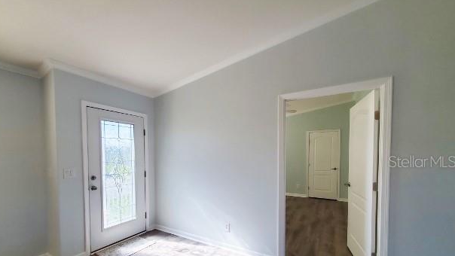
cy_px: 161
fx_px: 181
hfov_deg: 102.9
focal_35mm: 15
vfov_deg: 69.4
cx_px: 218
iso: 64
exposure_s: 1/120
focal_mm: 1.8
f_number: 2.2
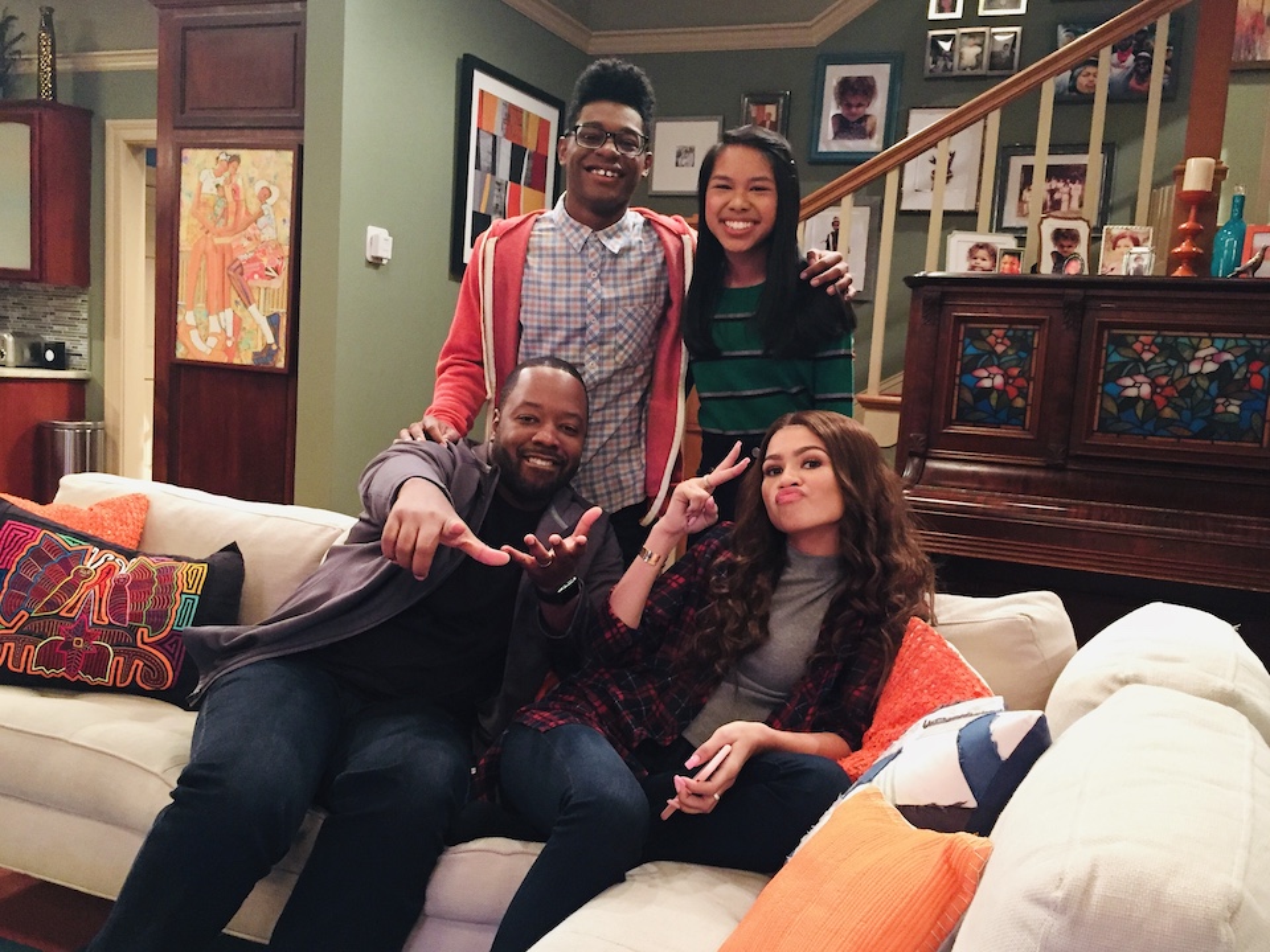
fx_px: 1064
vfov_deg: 48.2
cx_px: 635
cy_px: 476
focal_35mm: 29
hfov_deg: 61.7
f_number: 2.2
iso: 250
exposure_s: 1/24
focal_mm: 4.15
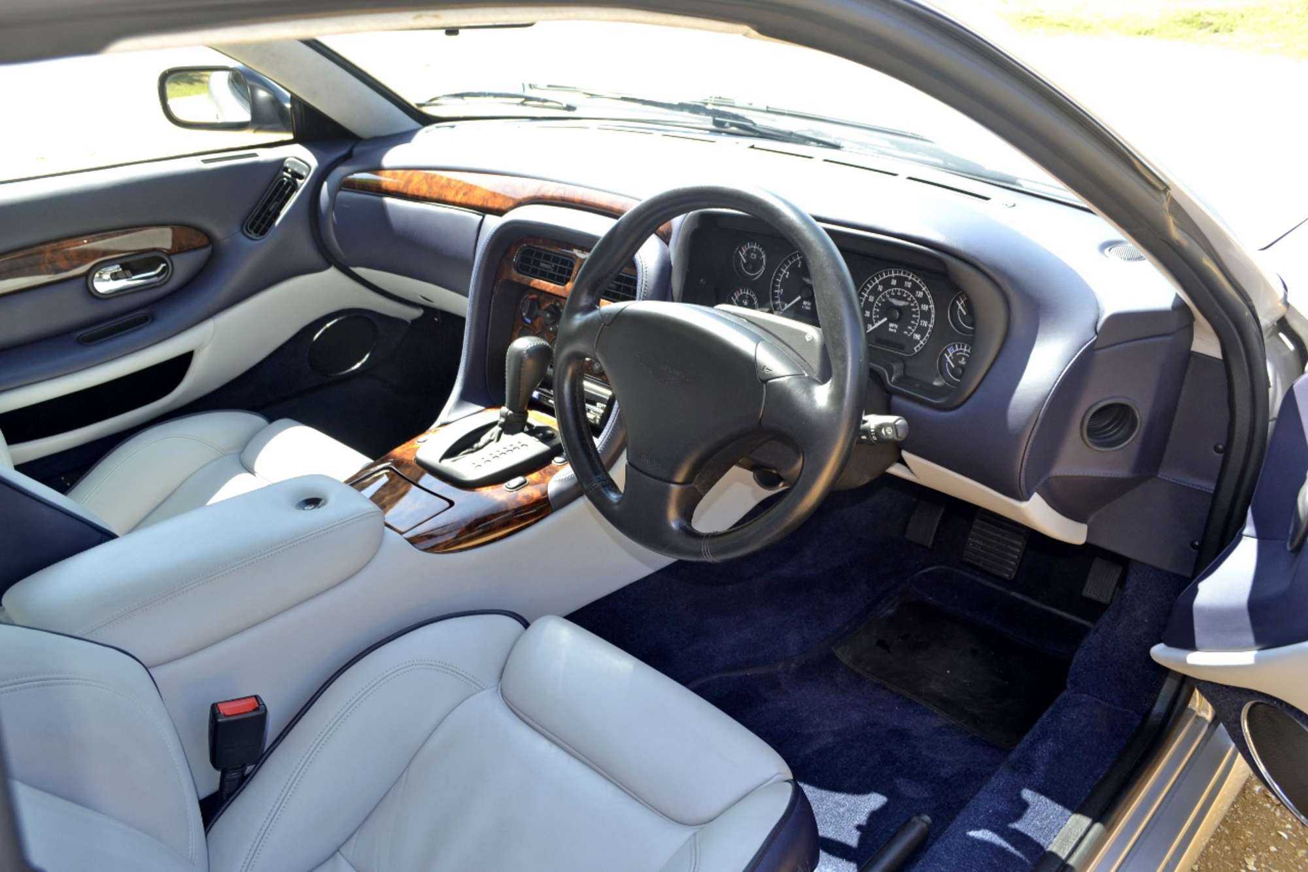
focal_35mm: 27
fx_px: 981
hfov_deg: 67.4
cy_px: 436
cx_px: 654
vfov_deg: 47.9
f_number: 7.1
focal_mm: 18
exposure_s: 1/60
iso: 200
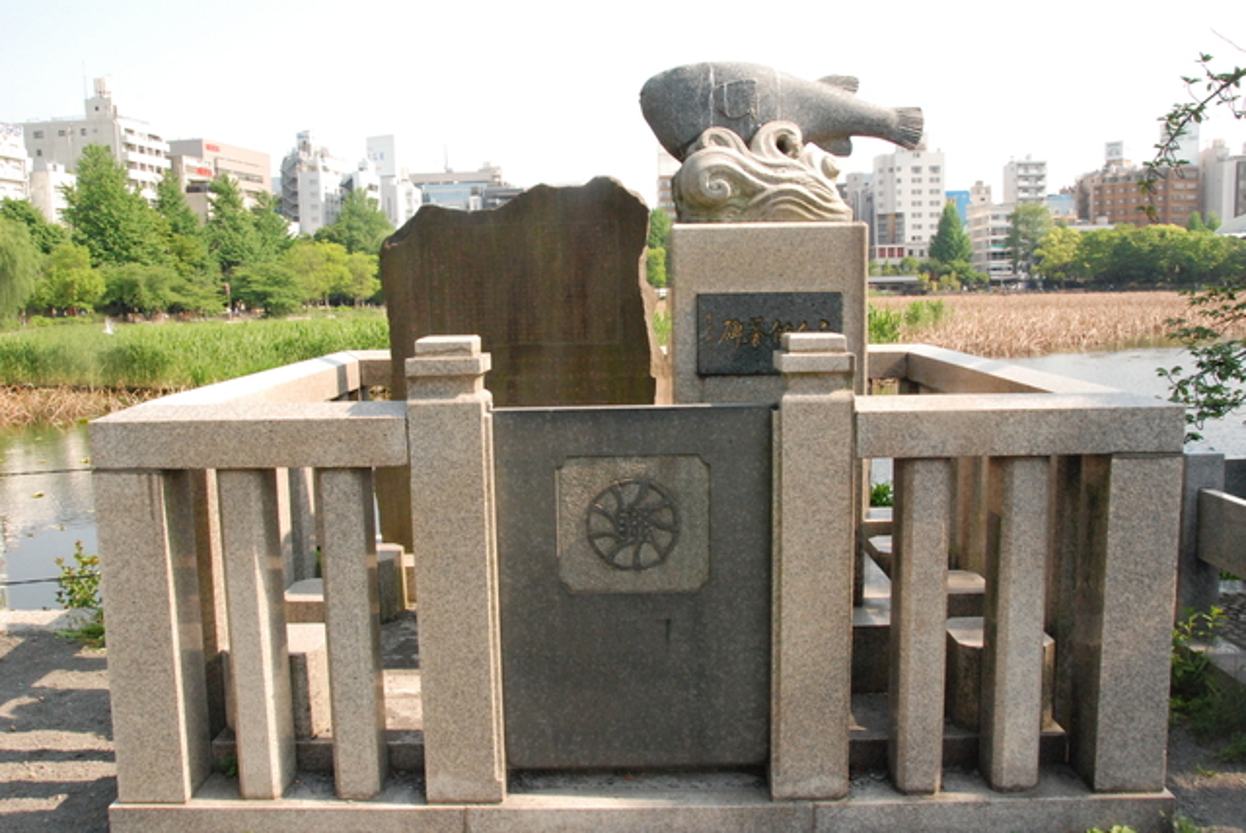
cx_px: 623
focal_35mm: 30
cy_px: 416
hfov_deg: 61.9
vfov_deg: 43.7
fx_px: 1039
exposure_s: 1/500
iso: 1600
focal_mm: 20
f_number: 11
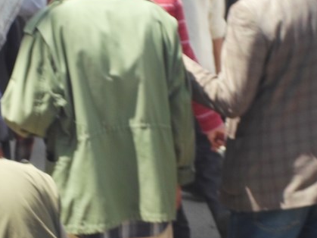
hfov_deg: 10.4
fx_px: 1749
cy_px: 140
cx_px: 118
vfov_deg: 7.8
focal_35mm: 191
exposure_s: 1/125
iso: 80
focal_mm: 22.5
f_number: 6.3
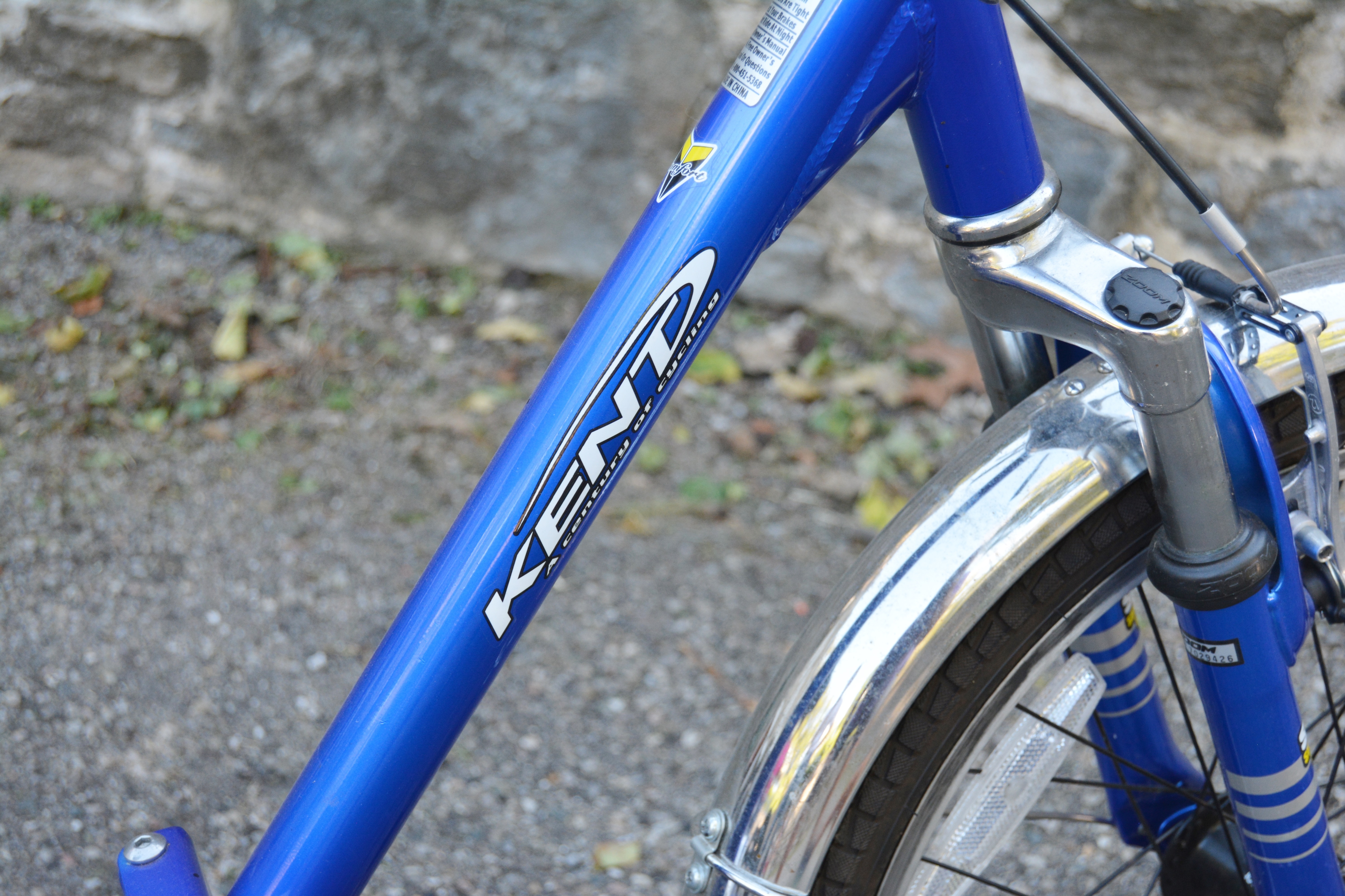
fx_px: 2522
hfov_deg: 29.9
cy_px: 448
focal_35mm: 68
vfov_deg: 20.2
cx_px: 672
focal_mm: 45
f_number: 5.3
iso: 400
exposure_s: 1/125
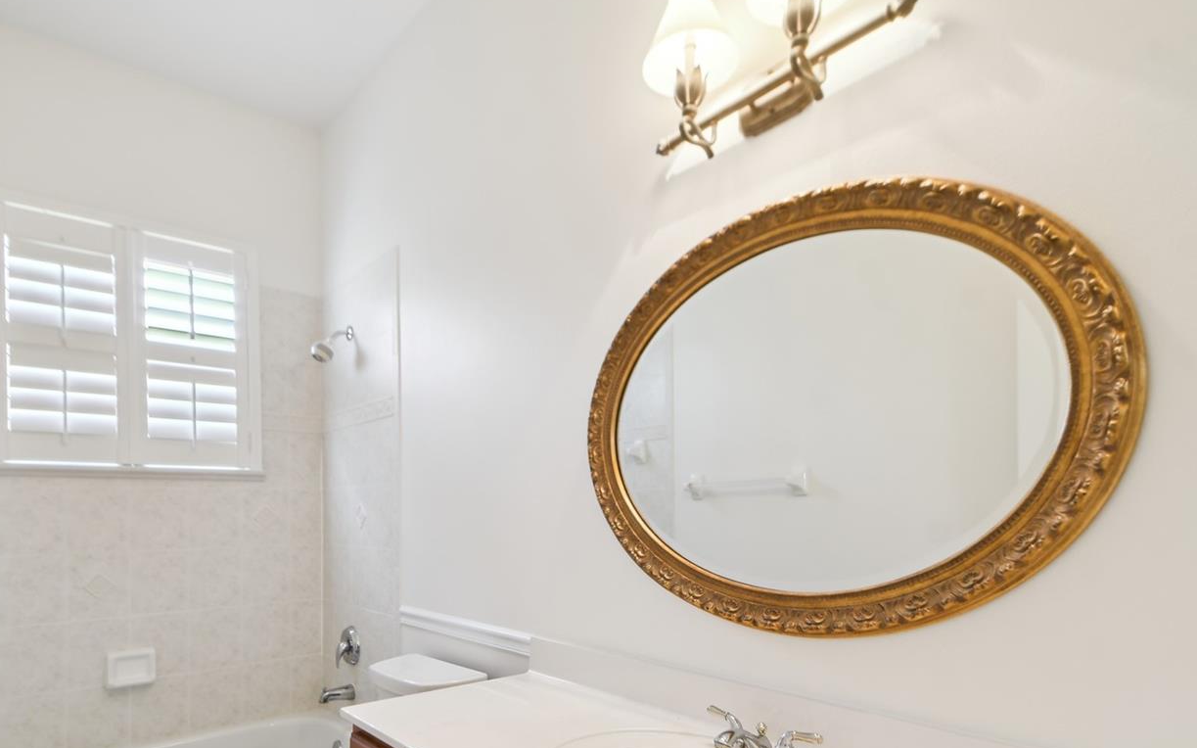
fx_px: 652
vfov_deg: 58.7
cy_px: 477
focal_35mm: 20
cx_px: 556
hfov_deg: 84.9
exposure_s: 1/6
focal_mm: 10
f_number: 7.1
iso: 100
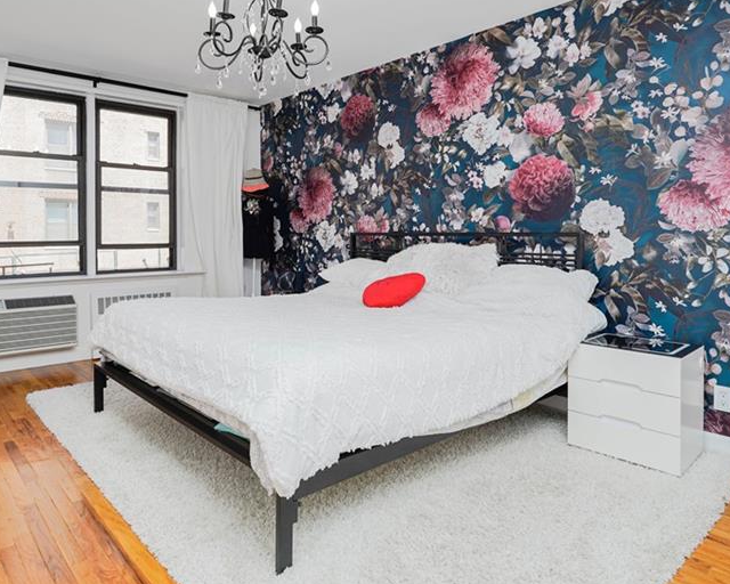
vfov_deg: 58.2
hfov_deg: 70.0
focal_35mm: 24
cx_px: 323
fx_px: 519
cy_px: 229
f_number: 5.6
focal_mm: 16
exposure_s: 1/60
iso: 100
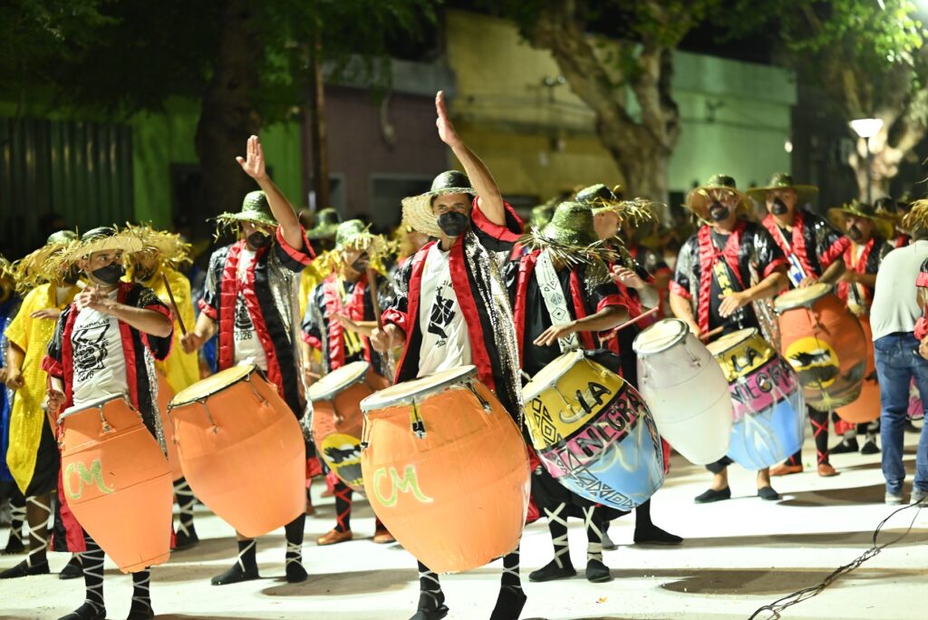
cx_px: 464
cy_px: 310
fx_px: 2192
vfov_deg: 16.1
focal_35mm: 85
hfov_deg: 23.9
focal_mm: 85
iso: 1600
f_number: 1.8
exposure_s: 1/320
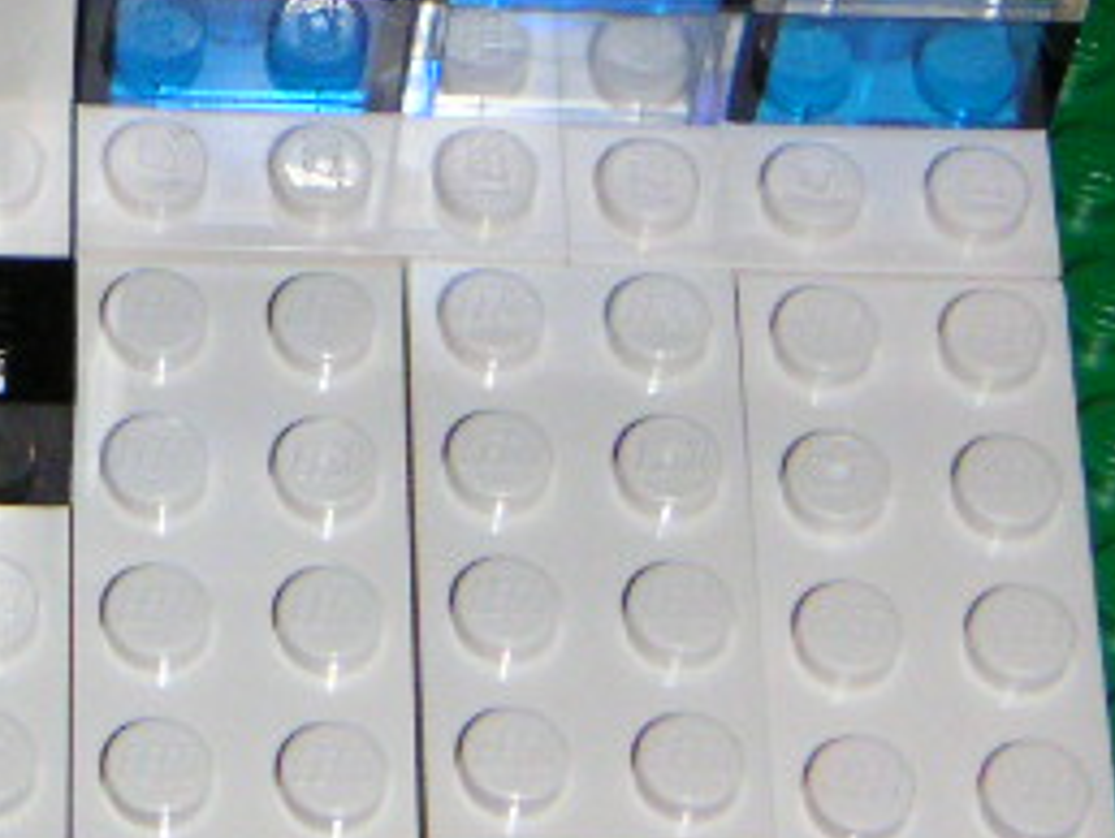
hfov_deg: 11.1
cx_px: -112
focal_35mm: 176
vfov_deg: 8.4
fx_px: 5674
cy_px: 233
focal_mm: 9.3
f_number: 8
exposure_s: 1/90
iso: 400
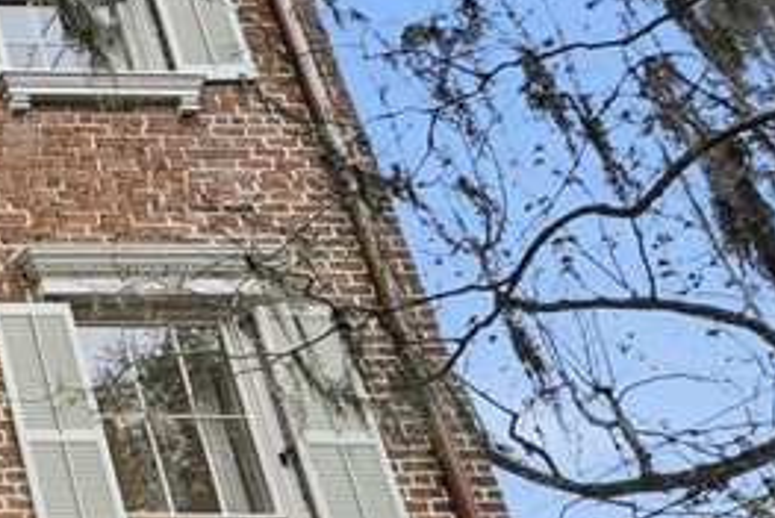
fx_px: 1422
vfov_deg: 19.7
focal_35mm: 66
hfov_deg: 19.7
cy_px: 577
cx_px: -709
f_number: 9
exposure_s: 1/200
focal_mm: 16
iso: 320
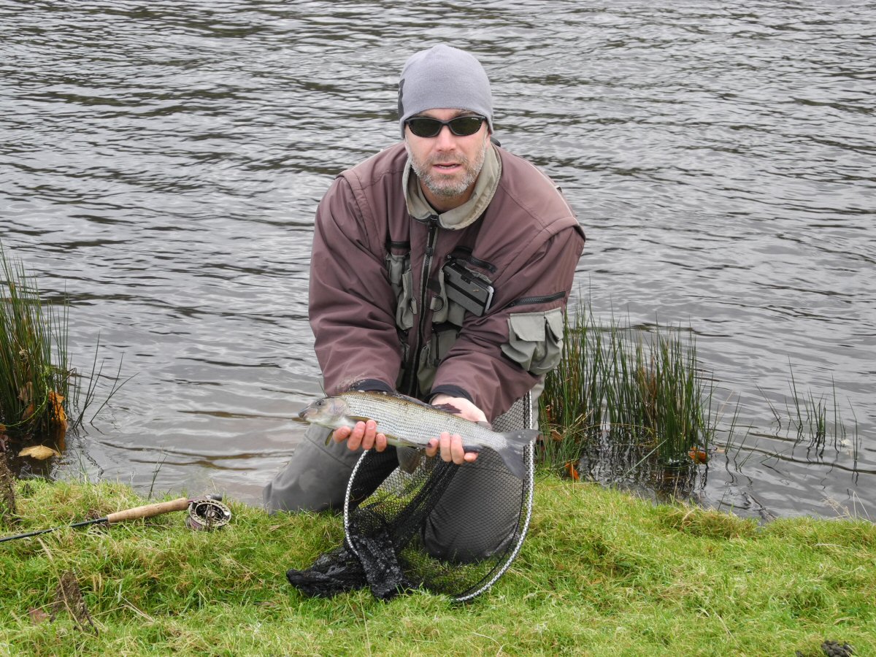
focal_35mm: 76
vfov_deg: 19.4
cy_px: 328
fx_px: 1923
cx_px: 438
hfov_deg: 25.7
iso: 100
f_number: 4
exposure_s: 1/48.3
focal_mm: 16.3
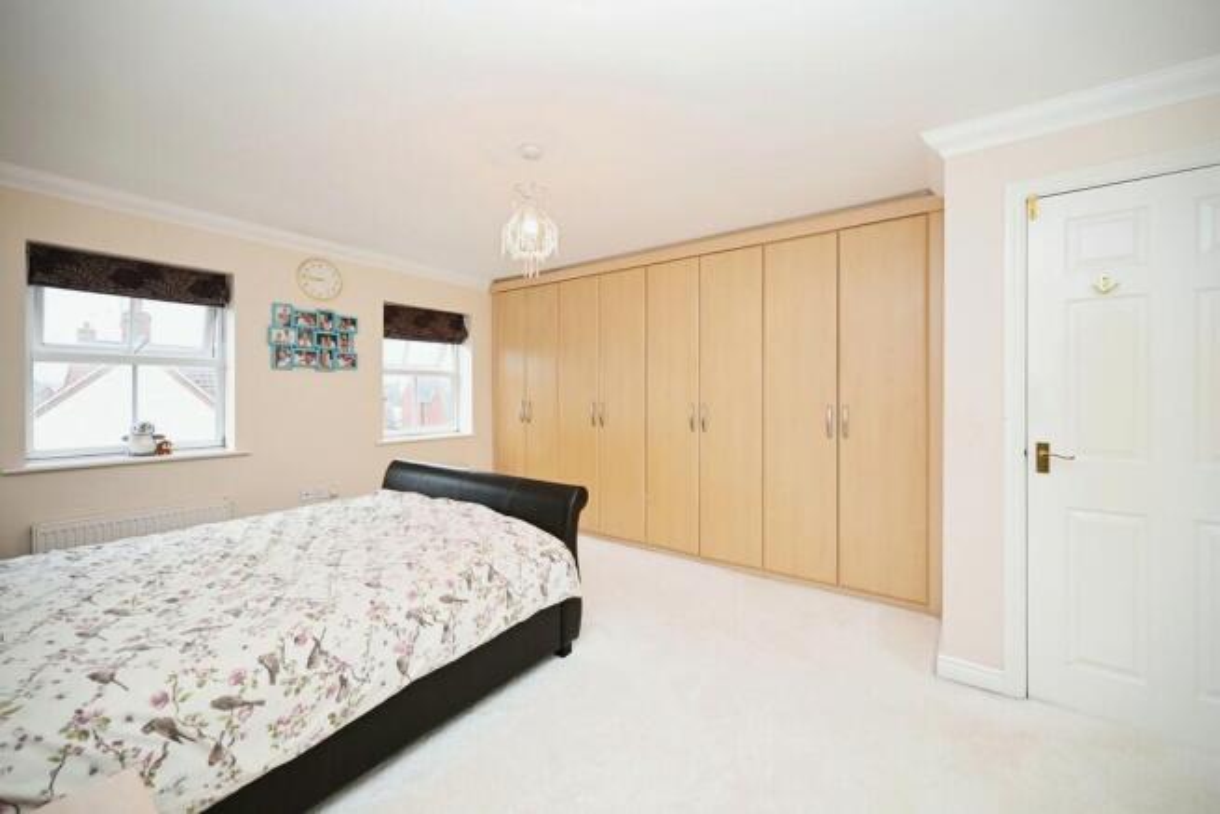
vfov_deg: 81.2
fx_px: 475
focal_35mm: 14
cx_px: 610
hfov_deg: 104.2
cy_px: 407
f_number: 4
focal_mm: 14
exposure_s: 1/60
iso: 800
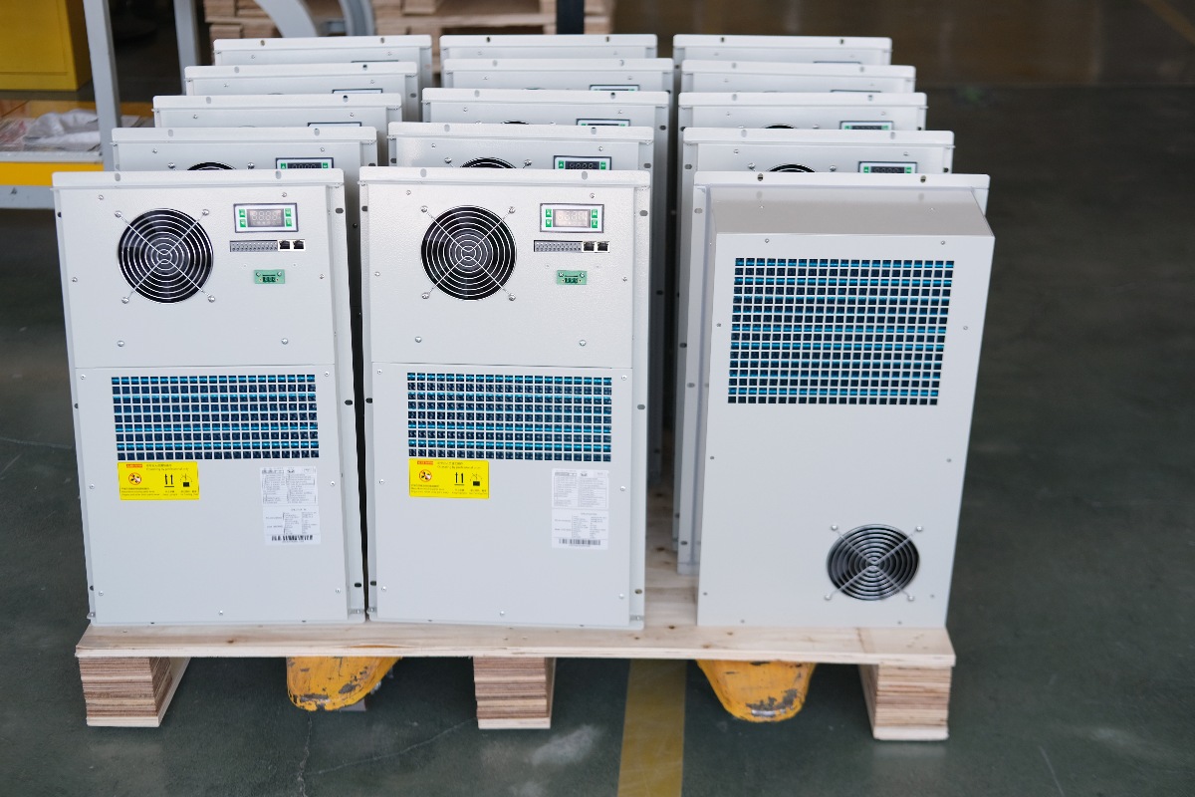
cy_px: 398
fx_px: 1759
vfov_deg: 25.5
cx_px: 598
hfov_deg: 37.5
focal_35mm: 53
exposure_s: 1/170
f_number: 2.5
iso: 160
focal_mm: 35
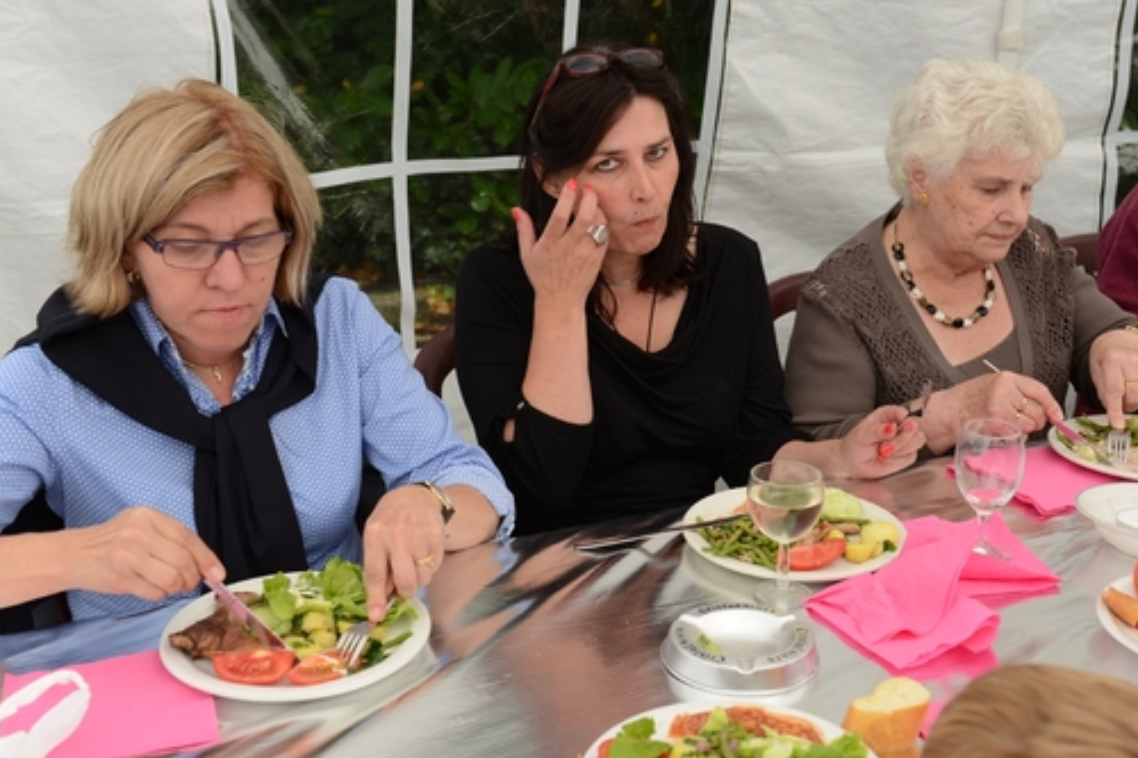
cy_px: 344
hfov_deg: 41.1
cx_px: 637
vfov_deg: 28.0
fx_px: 1517
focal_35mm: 48
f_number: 5.6
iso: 200
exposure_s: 1/125
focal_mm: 40
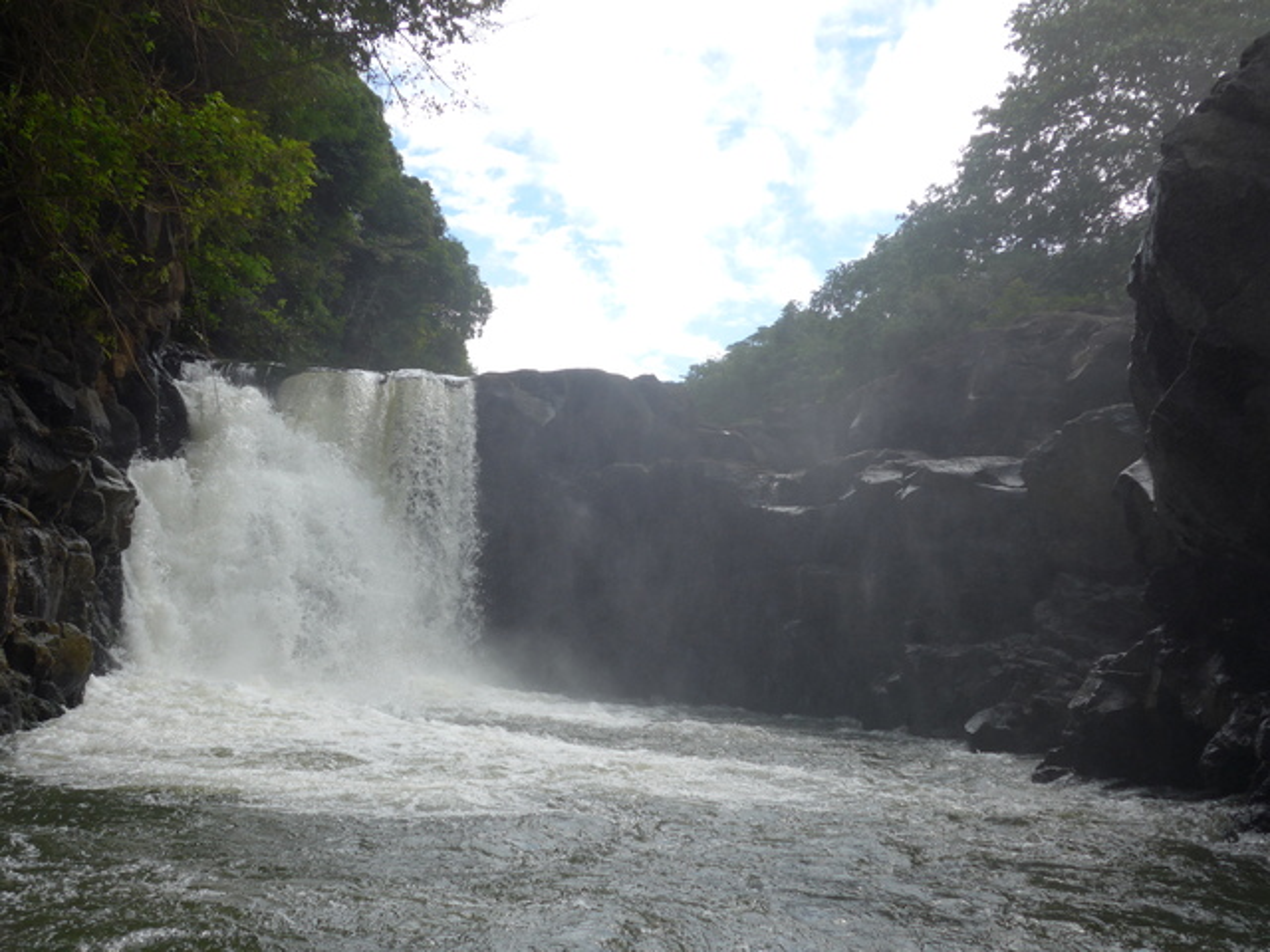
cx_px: 635
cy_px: 476
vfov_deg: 39.7
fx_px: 1321
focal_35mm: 36
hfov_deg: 51.4
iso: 80
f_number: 2.8
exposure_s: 1/1300
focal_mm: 7.5
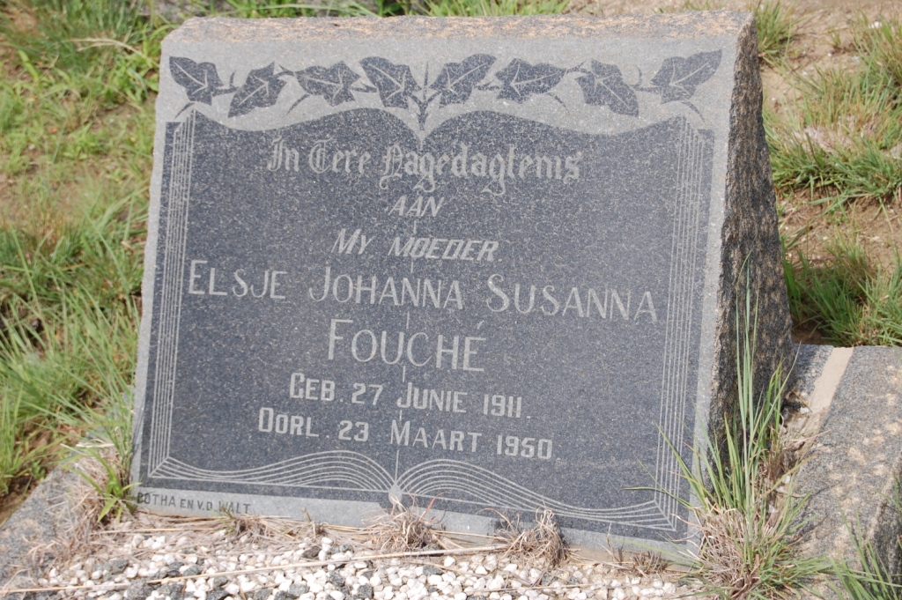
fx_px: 2065
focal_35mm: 82
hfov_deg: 24.6
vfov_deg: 16.5
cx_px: 451
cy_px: 300
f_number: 8
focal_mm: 55
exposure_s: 1/250
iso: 200
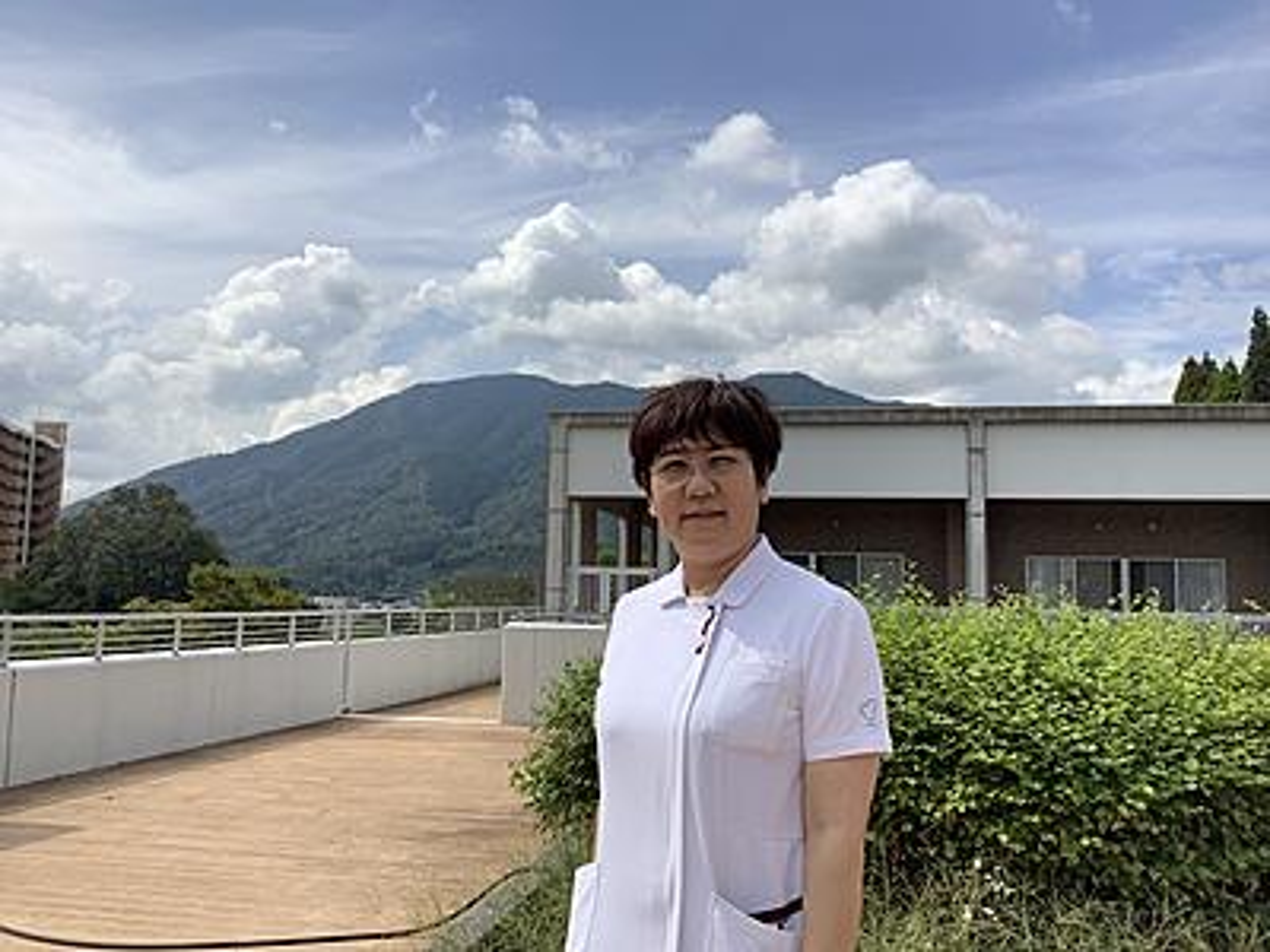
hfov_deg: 58.4
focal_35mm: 31
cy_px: 476
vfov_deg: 45.4
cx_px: 635
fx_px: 1137
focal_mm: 3.3
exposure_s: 1/2331
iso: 25
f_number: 2.4
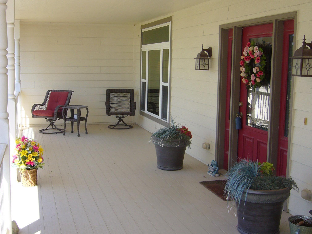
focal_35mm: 44
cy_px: 105
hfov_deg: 42.8
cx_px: 126
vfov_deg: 32.8
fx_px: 397
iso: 80
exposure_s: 1/250
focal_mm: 5.8
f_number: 2.8
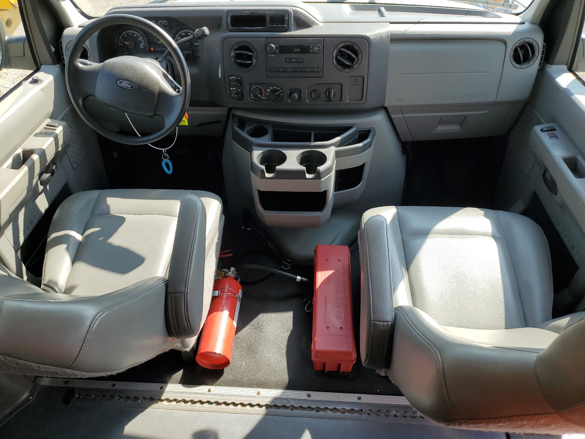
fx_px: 439
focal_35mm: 26
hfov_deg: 67.3
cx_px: 292
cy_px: 220
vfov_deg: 53.1
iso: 50
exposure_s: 1/588
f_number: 1.5
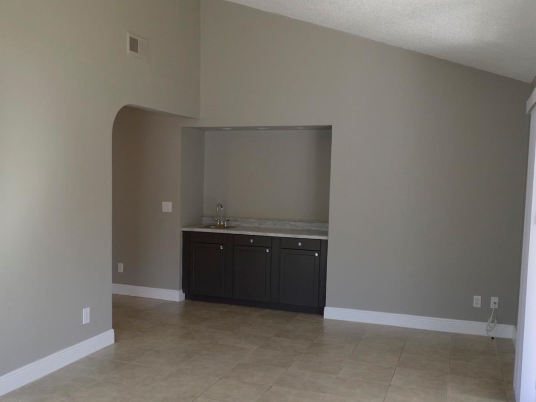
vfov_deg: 40.6
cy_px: 232
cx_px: 241
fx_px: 542
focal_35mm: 35
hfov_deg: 52.5
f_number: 5.6
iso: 400
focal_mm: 18
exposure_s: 1/60
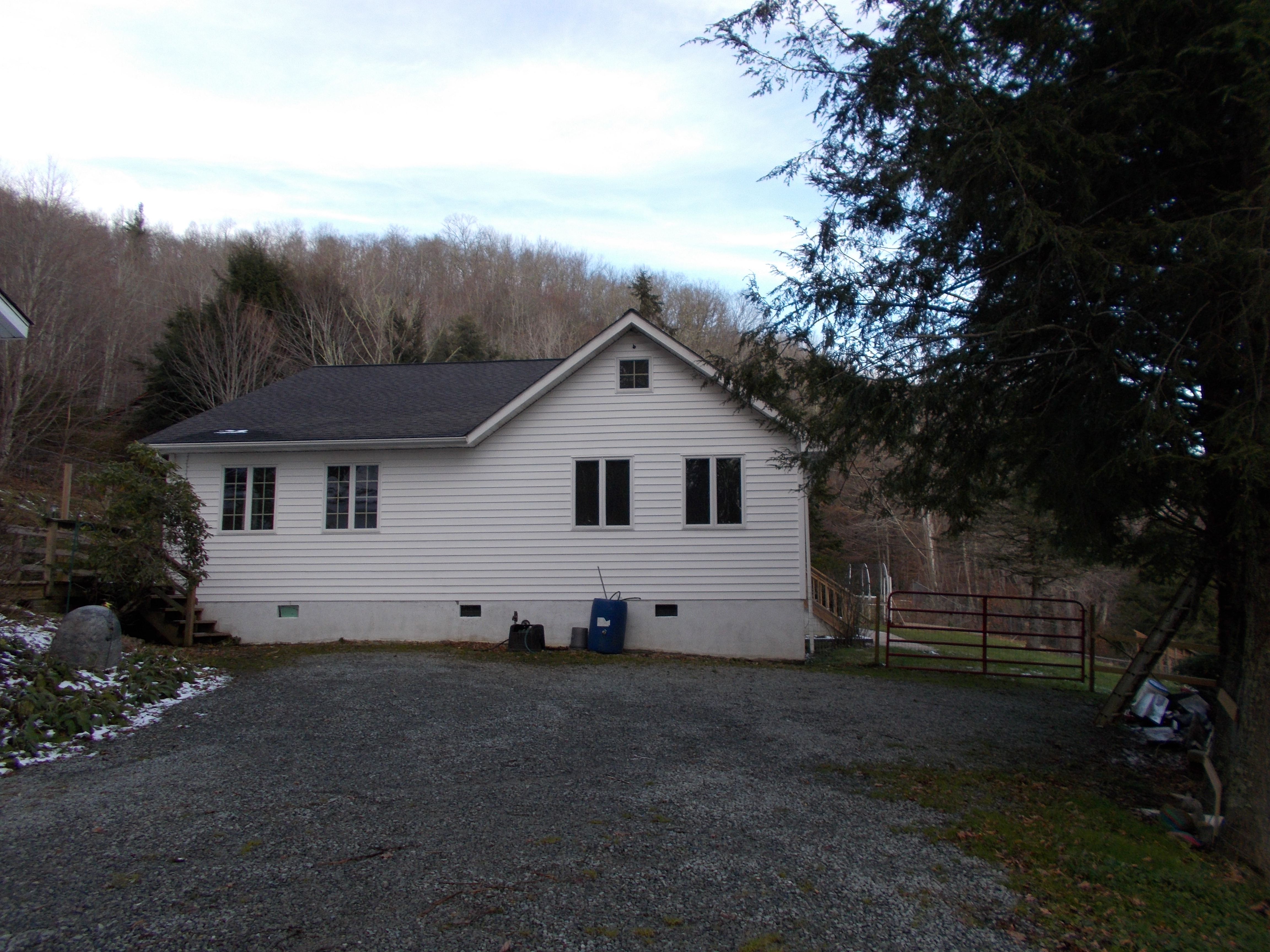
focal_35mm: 26
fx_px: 954
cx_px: 635
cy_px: 476
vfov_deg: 53.1
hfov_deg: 67.3
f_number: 3.2
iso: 80
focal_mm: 4.6
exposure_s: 1/160
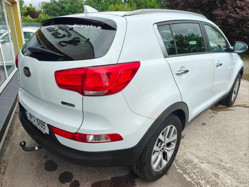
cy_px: 94
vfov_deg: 56.9
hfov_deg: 71.6
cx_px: 124
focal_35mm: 24
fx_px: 173
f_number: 1.7
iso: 64
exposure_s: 1/263
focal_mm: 6.06
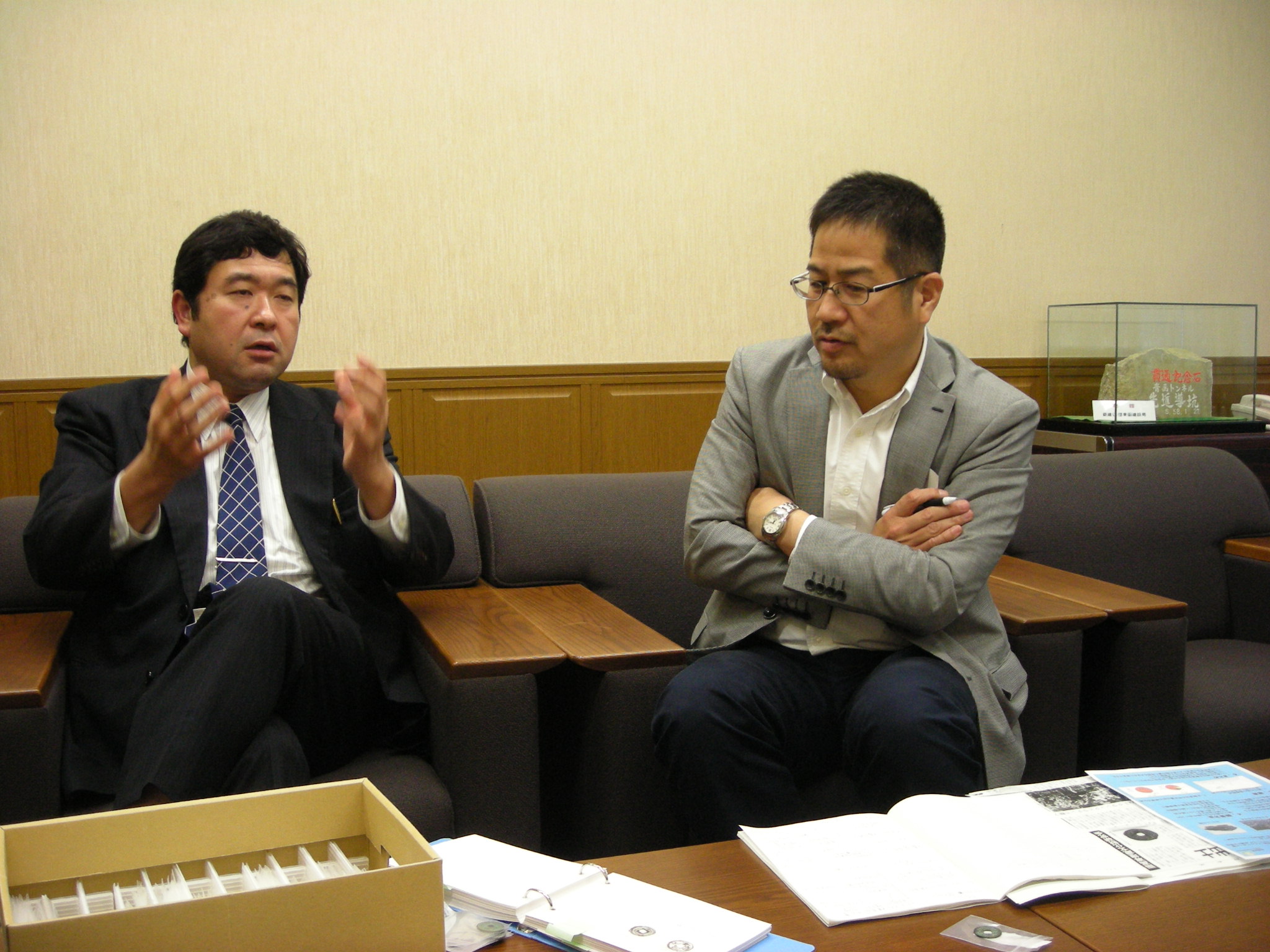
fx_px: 1394
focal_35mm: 38
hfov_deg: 49.0
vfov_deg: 37.7
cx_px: 635
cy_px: 476
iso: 200
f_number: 3.2
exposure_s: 1/31
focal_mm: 6.3
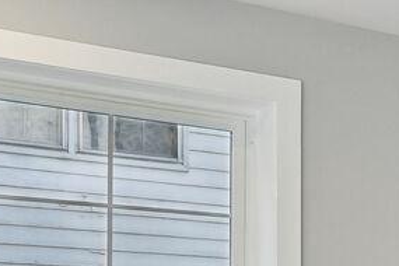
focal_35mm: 97
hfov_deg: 16.6
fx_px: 1075
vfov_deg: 13.4
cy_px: 379
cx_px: 764
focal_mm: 16
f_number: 8
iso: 800
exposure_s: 1/100
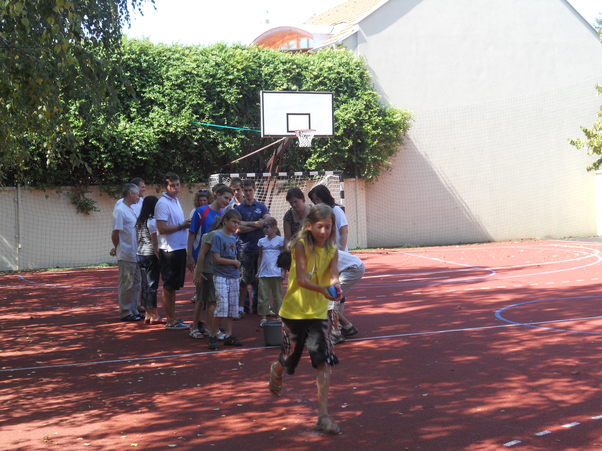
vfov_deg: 27.0
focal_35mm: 54
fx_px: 939
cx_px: 301
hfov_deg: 35.5
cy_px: 226
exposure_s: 1/125
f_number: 4.8
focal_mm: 9.8
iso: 80
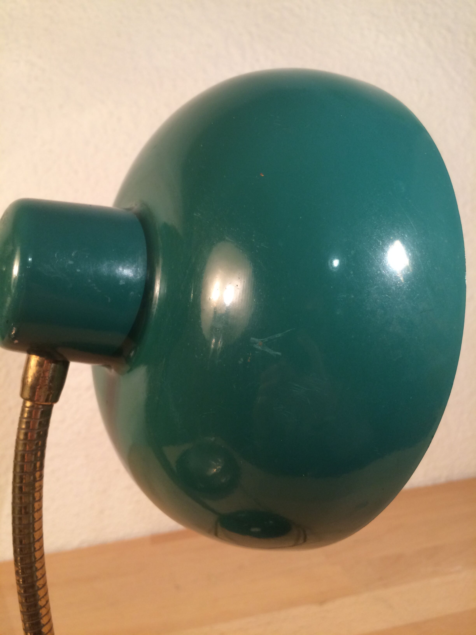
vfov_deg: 61.7
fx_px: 532
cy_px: 318
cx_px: 238
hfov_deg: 48.2
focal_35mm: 29
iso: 64
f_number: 2.2
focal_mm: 4.15
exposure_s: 1/33
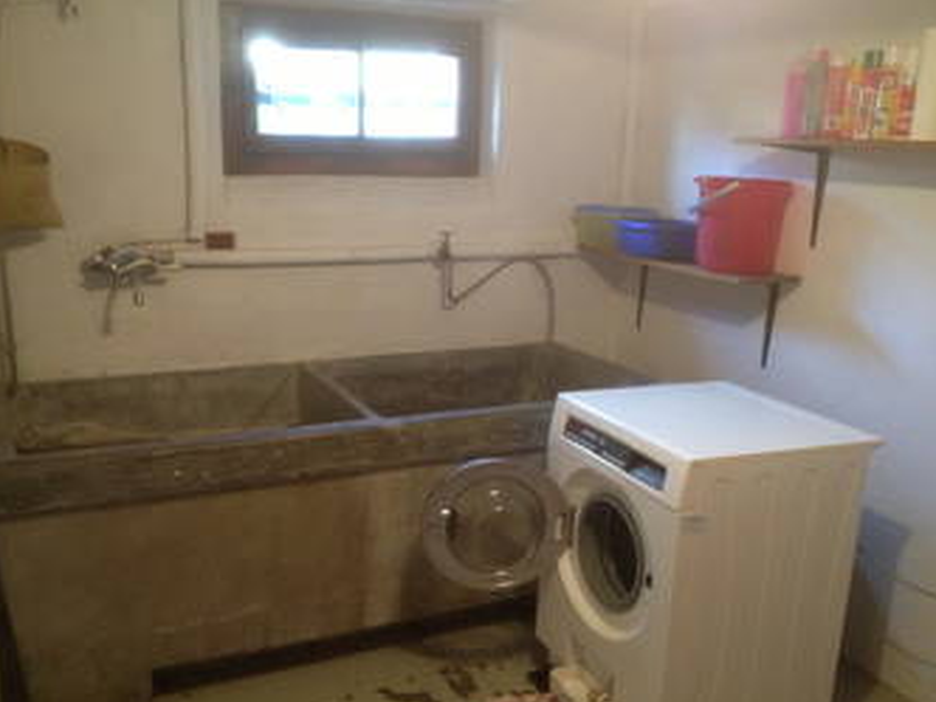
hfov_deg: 48.9
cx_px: 434
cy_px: 375
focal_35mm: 38
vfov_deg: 37.7
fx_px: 1028
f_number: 2.4
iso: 320
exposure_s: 1/20
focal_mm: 4.28
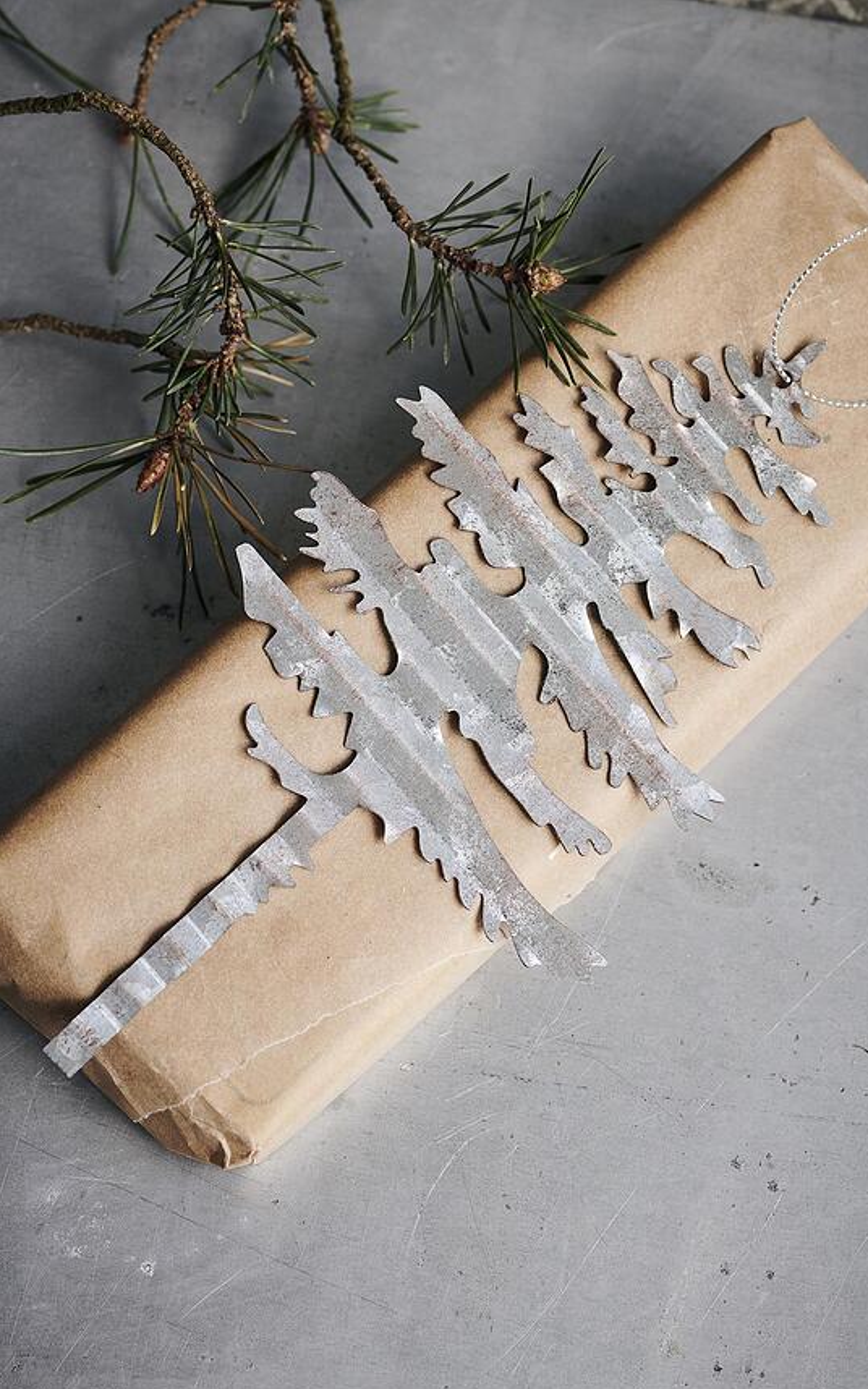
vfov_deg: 20.2
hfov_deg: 12.7
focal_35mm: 103
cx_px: 440
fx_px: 3900
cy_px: 700
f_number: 8
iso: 400
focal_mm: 100
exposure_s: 1/20
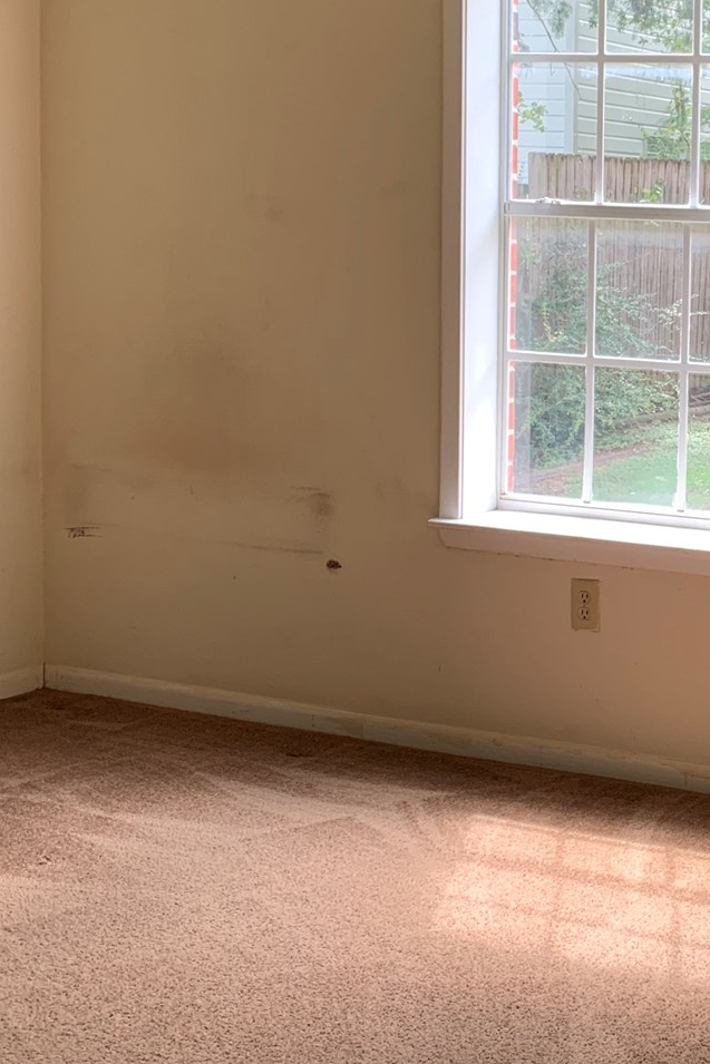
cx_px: 864
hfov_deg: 21.6
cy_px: 380
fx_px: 1715
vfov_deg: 34.2
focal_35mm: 58
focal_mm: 4.25
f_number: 1.8
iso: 64
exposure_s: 1/121
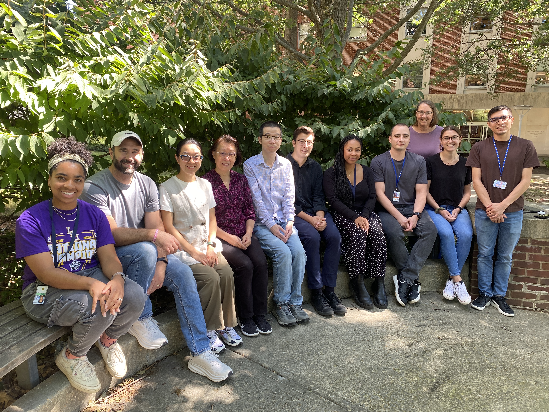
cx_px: 274
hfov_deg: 67.3
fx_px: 412
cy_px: 206
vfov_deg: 53.1
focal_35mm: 26
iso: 64
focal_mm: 4.25
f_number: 1.8
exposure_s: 1/122
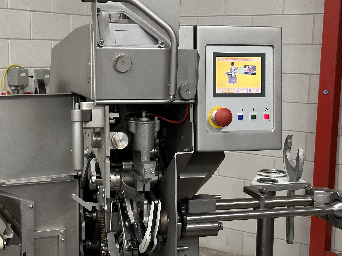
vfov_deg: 24.4
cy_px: 135
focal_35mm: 60
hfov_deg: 32.1
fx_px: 593
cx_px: 131
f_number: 1.78
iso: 320
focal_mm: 6.86
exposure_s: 1/33
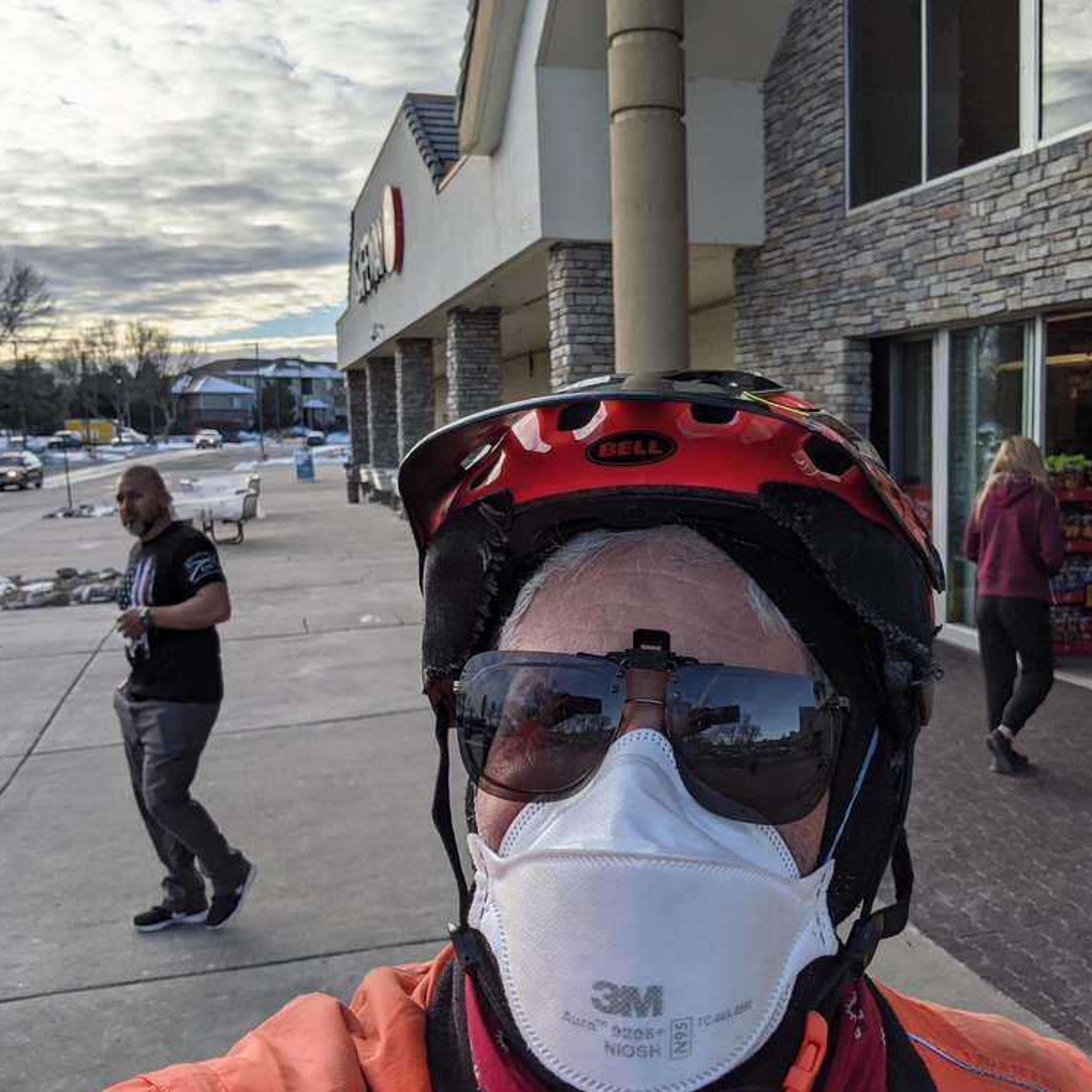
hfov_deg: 48.3
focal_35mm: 34
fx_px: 1213
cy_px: 554
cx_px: 627
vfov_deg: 48.4
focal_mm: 2.97
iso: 31
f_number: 1.8
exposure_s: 1/1529
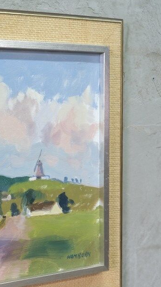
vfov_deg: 31.8
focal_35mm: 66
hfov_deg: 17.2
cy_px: 177
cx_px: -49
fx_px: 501
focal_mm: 20.2
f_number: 4
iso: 800
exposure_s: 1/28
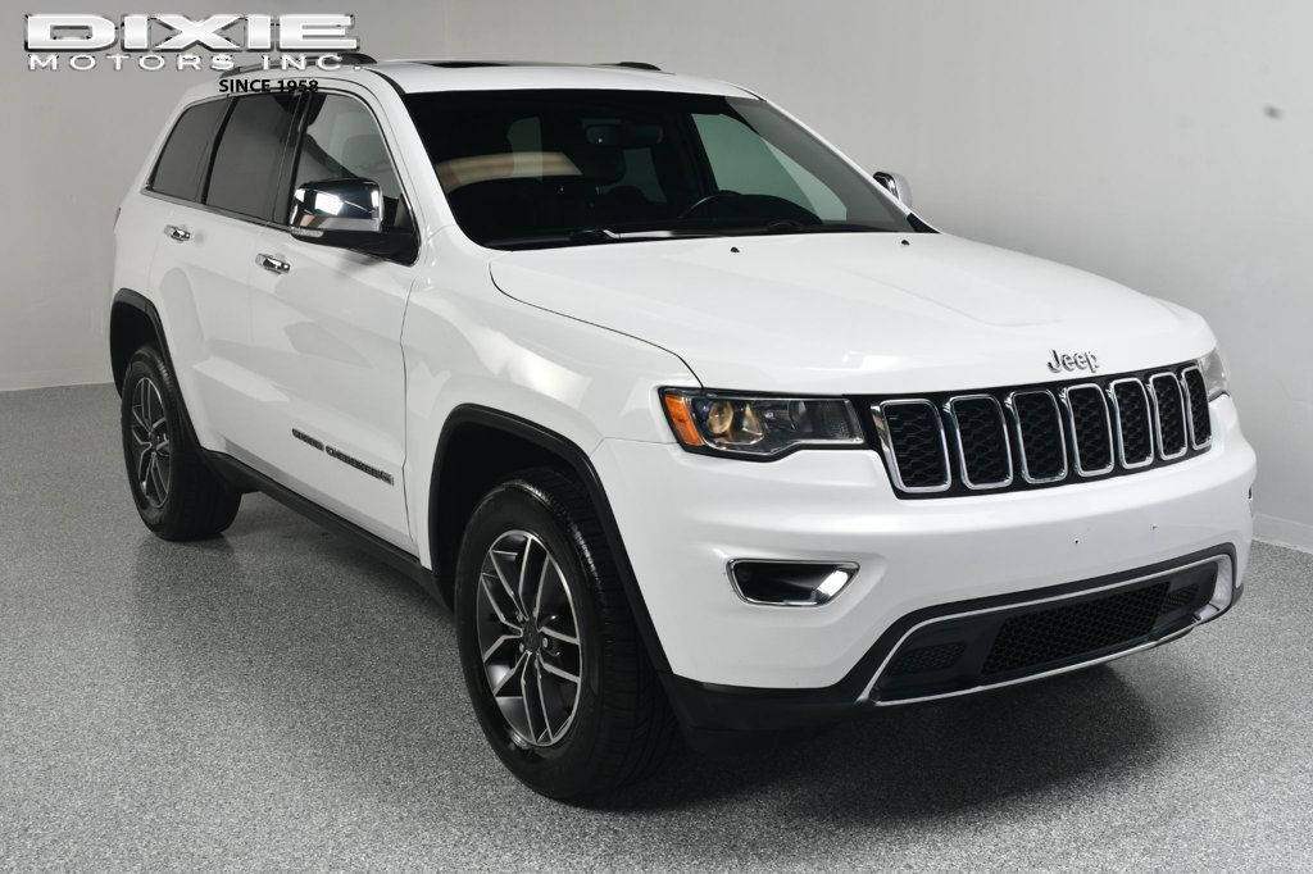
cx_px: 656
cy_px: 437
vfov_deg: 33.4
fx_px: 1458
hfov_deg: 48.5
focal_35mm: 40
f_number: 13
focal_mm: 27
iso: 100
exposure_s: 1/160
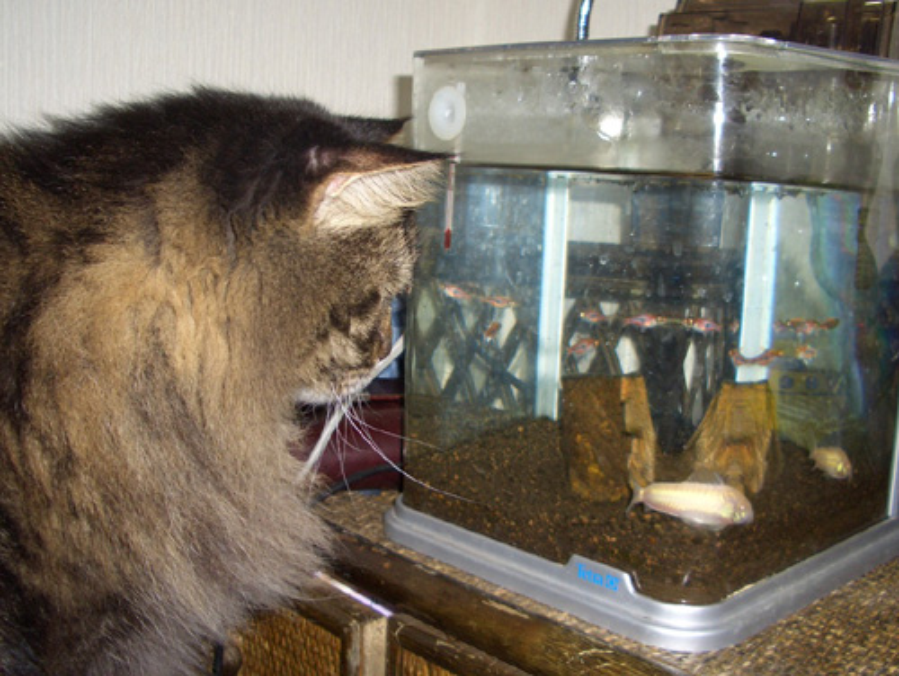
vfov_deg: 40.8
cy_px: 338
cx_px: 450
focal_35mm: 35
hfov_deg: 52.6
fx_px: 910
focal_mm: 5.8
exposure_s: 1/60
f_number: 2.6
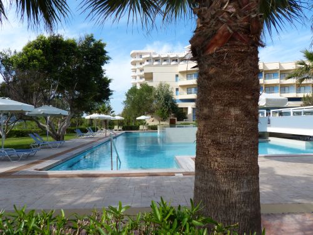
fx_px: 226
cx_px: 156
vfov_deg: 54.9
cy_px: 118
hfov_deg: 69.4
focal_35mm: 25
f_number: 4
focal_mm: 4.5
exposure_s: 1/640
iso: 100
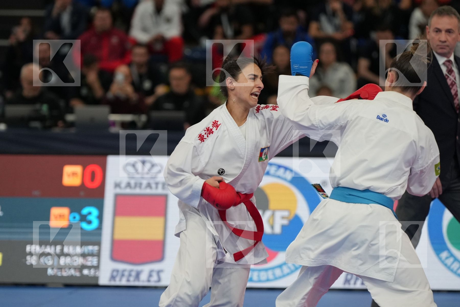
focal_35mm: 232
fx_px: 2964
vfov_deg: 5.9
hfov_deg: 8.9
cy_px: 154
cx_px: 230
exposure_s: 1/1000
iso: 1600
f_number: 2.8
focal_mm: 155
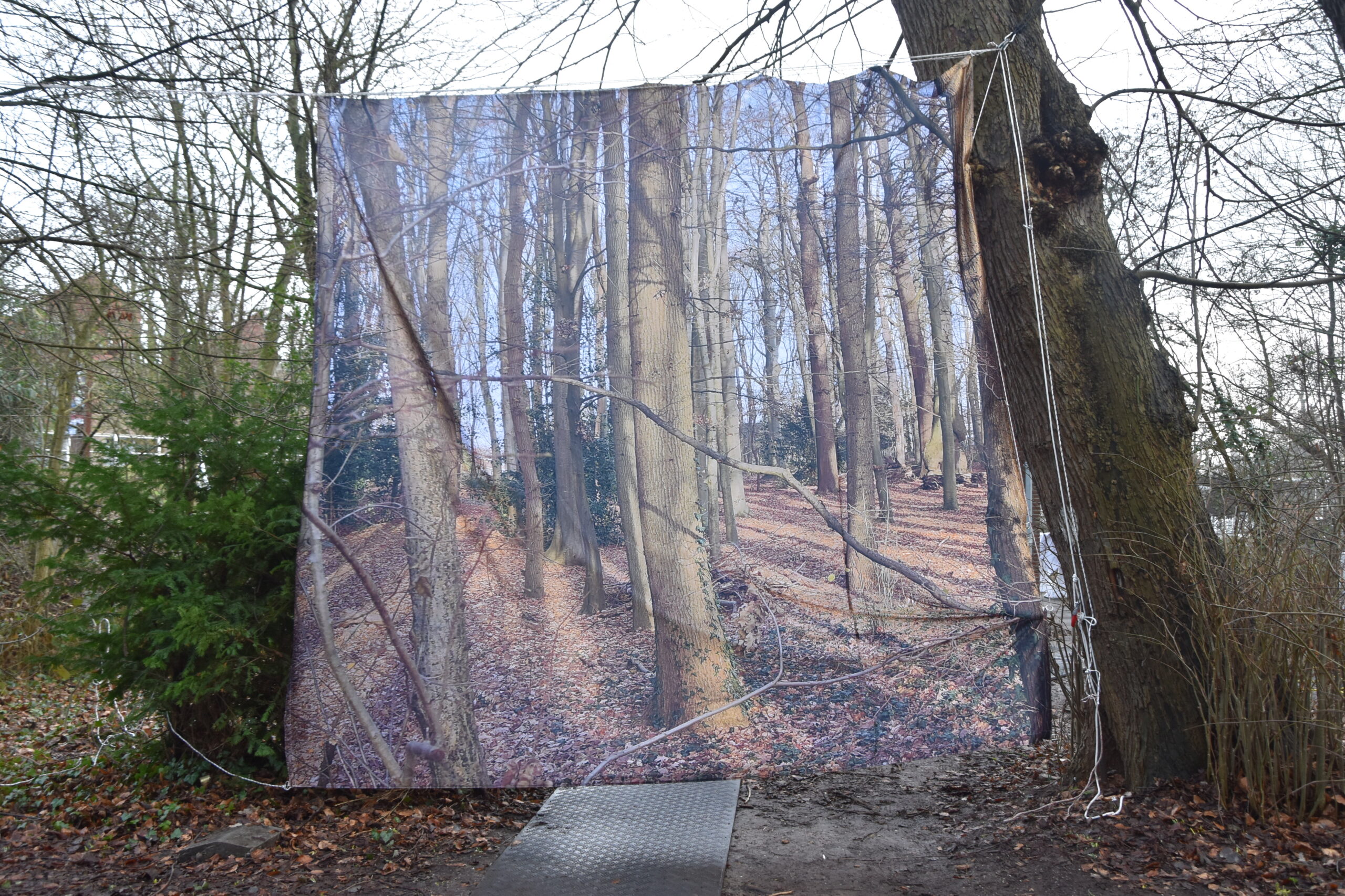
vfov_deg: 40.0
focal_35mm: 33
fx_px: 1233
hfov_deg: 57.2
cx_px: 672
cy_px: 448
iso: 400
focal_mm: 22
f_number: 5.6
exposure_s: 1/125
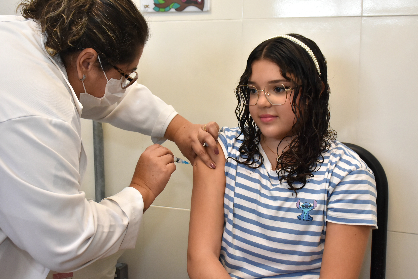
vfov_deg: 28.1
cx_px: 209
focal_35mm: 48
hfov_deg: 41.1
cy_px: 140
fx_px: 557
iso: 1250
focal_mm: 32
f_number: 5.6
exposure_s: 1/320
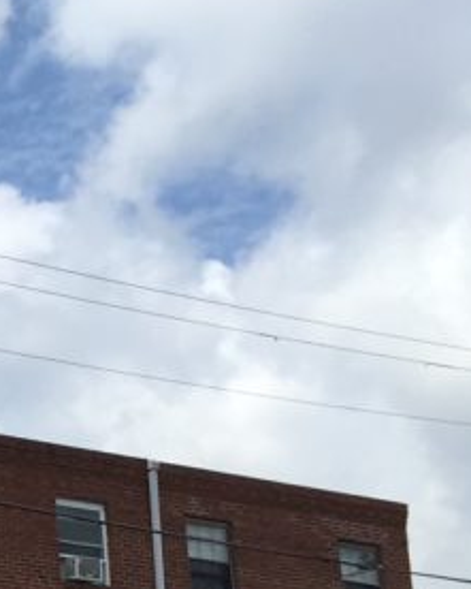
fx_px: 1829
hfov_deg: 12.4
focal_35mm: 105
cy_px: 655
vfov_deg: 17.6
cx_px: -558
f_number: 2.2
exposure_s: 1/2639
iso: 32
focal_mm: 4.15
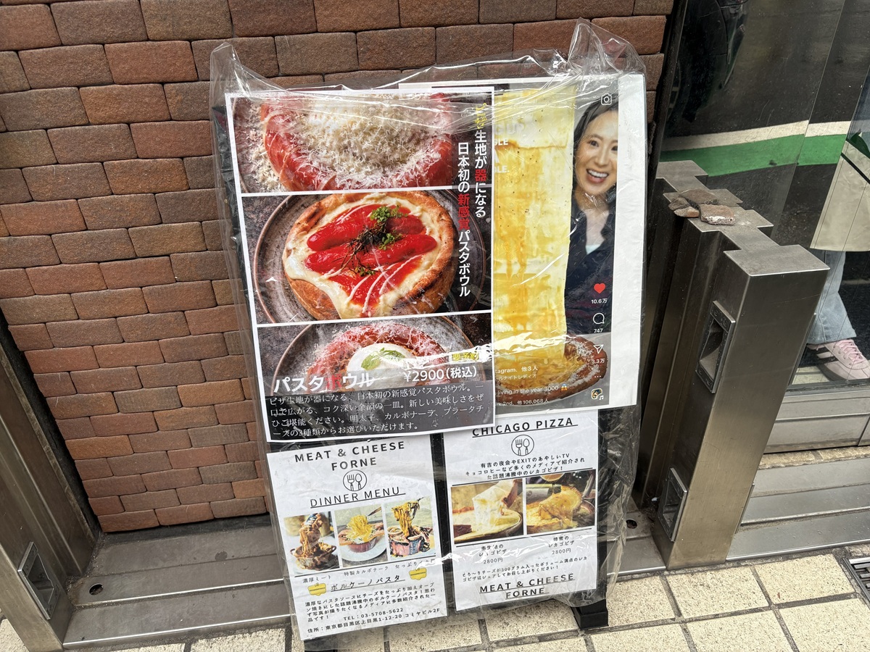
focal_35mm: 26
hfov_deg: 67.3
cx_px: 435
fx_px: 653
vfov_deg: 53.1
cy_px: 326
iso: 32
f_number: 1.6
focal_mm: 5.96
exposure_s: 1/153
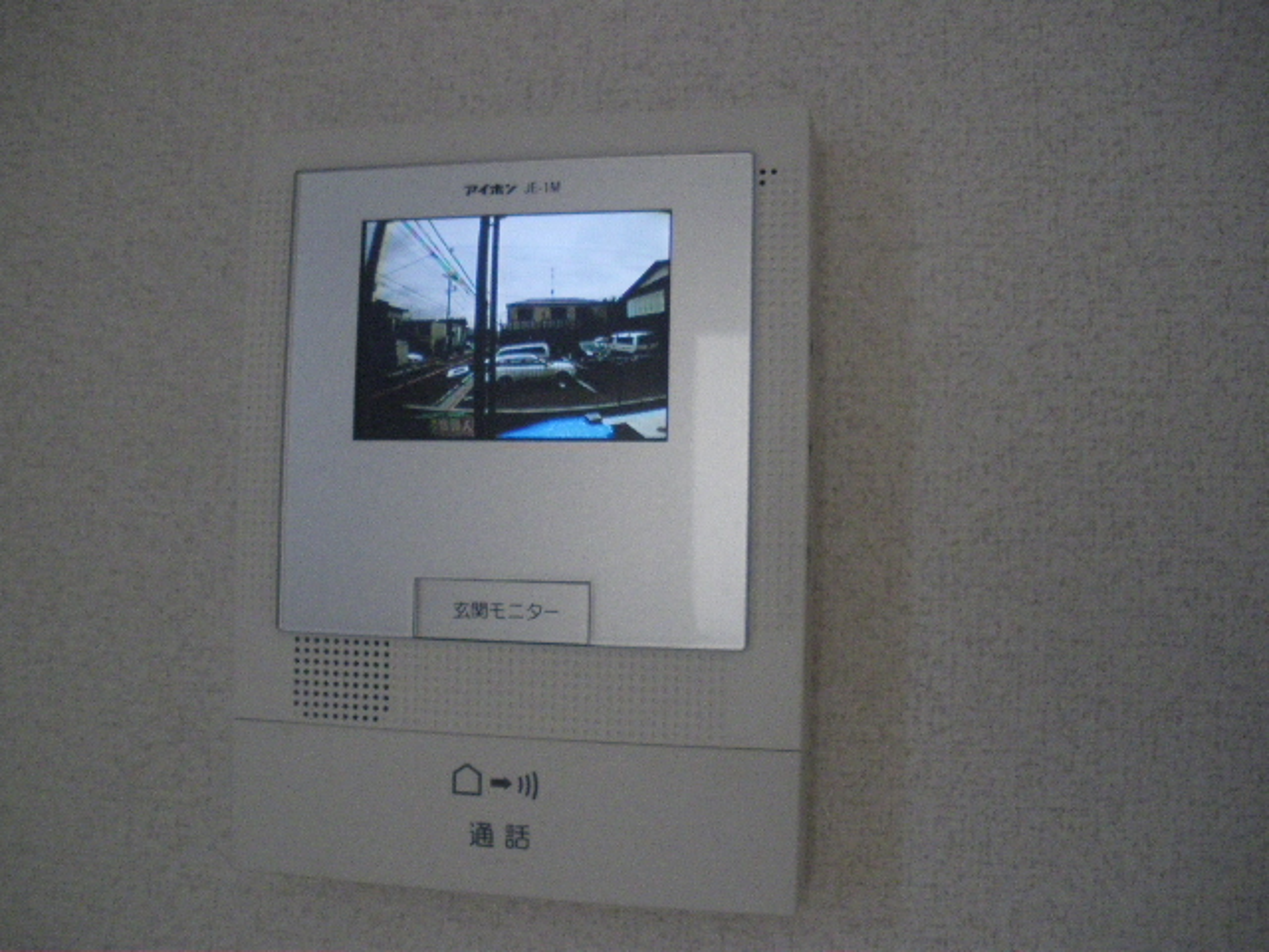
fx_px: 1320
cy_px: 476
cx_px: 634
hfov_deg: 51.4
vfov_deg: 39.7
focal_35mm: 36
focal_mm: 6.3
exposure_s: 1/50
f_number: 3.5
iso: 500
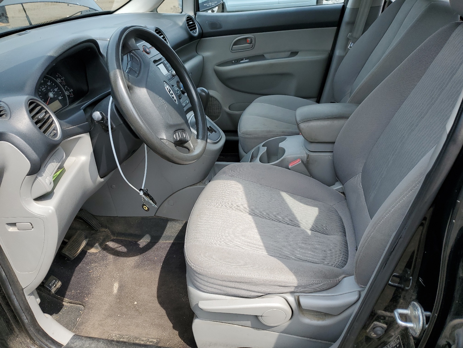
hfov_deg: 67.3
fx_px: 348
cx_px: 232
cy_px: 174
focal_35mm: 26
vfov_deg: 53.1
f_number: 1.5
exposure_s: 1/1000
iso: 50
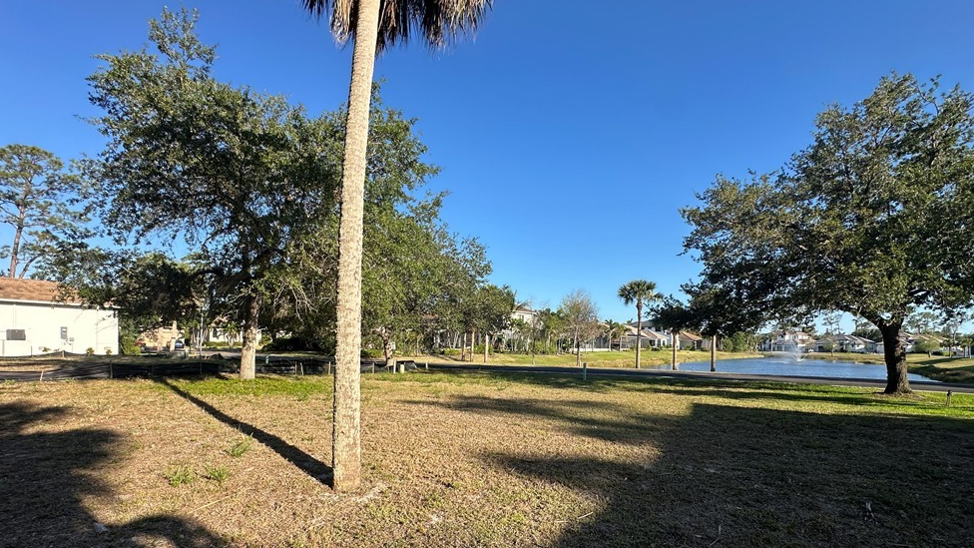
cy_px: 346
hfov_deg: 99.4
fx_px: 413
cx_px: 489
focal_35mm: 16
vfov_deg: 66.0
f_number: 2.2
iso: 40
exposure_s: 1/1261
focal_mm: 2.22
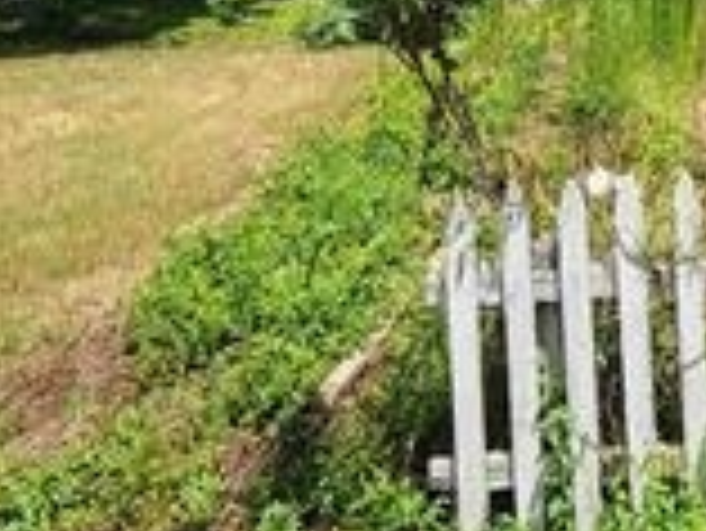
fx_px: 1082
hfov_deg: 31.8
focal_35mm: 53
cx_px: 782
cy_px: -176
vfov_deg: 23.9
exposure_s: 1/970
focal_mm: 1.74
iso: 32
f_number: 2.2
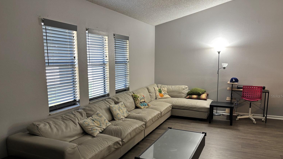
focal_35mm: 29
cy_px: 96
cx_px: 143
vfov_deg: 40.0
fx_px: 218
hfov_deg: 66.1
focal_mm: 5.96
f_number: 1.6
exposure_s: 1/60
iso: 200
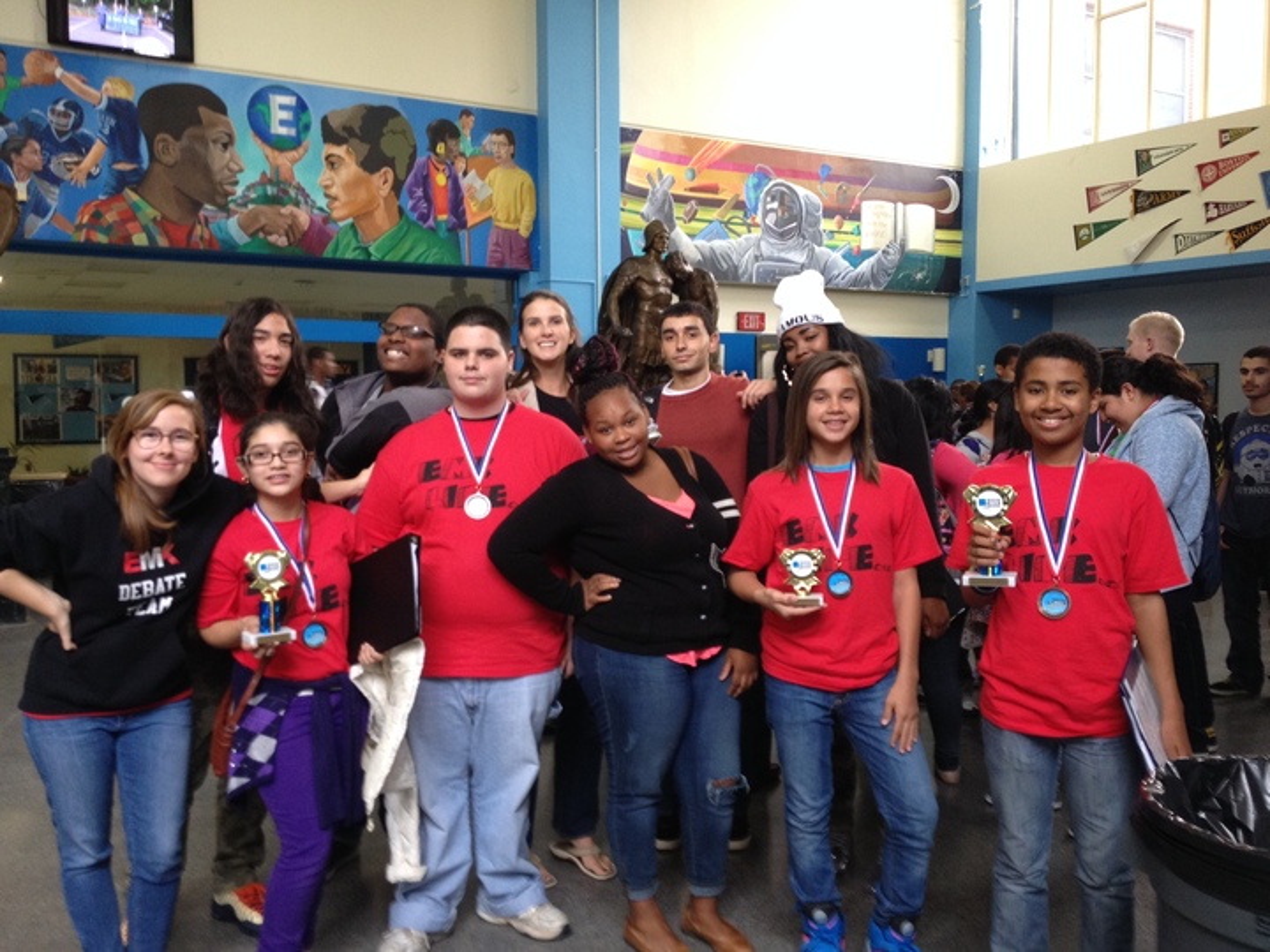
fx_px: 1284
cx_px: 635
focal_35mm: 35
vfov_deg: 40.7
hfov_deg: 52.6
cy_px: 476
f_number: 2.4
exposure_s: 1/20
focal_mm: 4.28
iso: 100
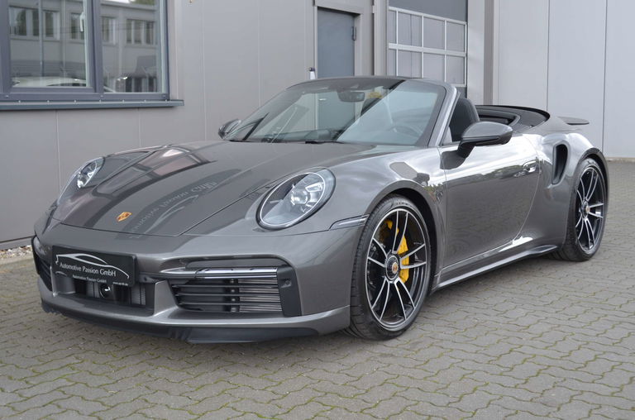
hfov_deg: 39.0
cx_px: 318
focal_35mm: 51
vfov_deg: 26.3
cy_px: 210
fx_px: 897
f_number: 5
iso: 450
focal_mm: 34
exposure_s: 1/60
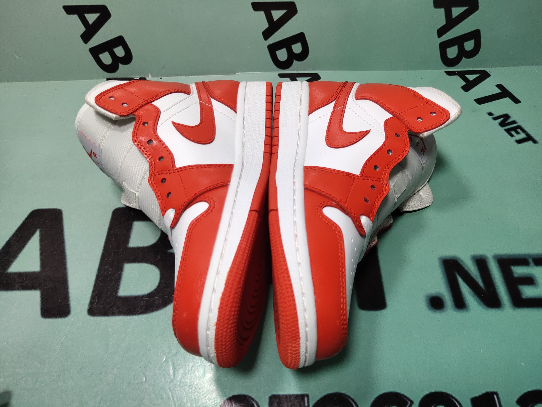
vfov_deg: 46.8
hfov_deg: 60.0
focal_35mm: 30
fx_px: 470
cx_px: 271
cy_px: 204
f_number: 1.79
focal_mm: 4.35
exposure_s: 1/100
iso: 66
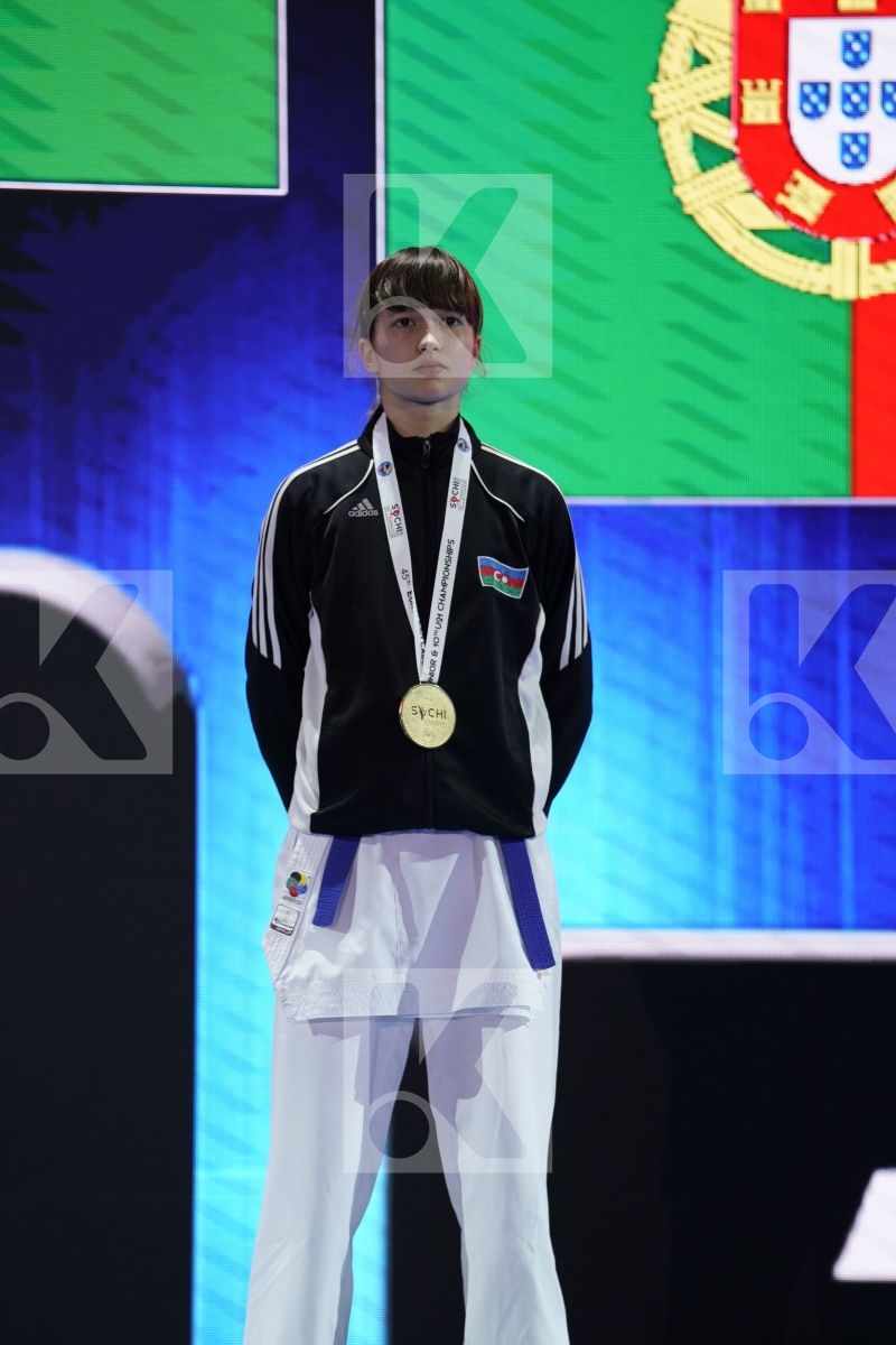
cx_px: 448
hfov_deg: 6.9
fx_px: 7466
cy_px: 672
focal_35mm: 200
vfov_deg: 10.3
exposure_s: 1/250
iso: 320
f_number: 2.8
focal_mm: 200
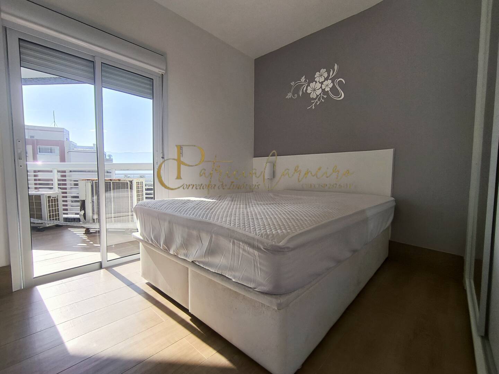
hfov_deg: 94.5
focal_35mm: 16
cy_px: 187
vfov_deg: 78.1
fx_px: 231
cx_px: 250
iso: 50
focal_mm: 1.65
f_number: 2.2
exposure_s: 1/551
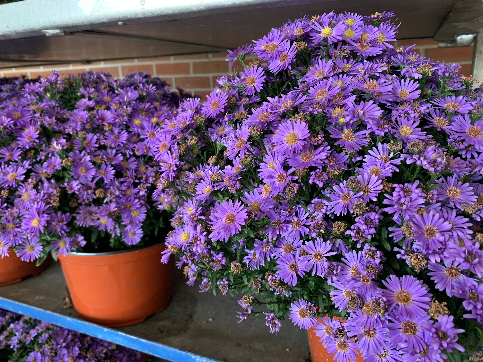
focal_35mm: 26
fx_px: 363
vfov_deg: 53.1
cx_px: 242
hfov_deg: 67.3
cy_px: 181
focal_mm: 4.25
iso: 100
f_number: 1.8
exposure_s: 1/117
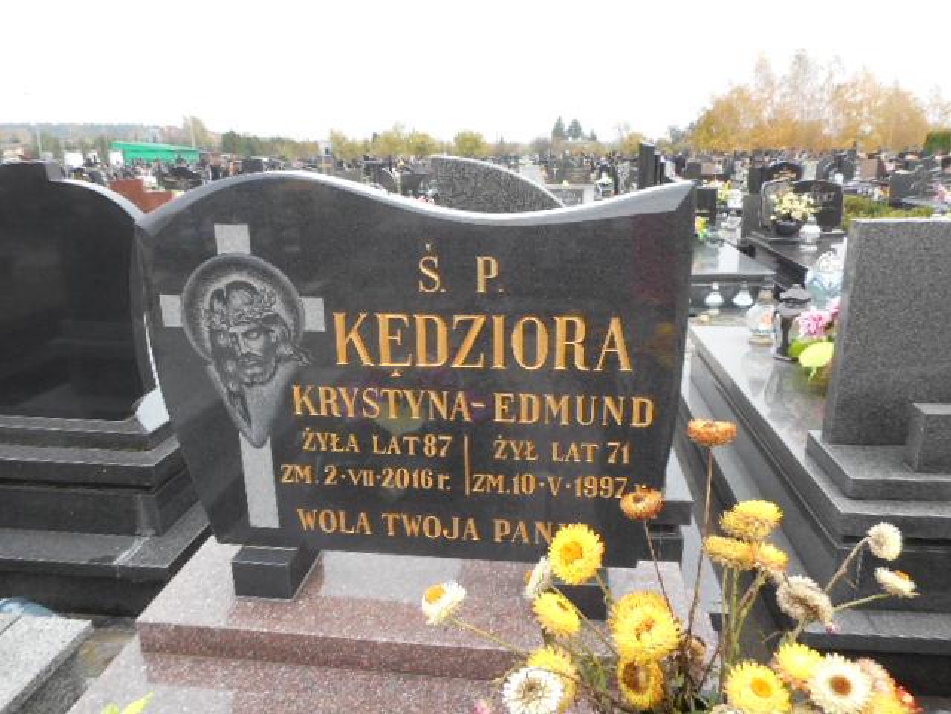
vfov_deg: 54.9
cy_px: 357
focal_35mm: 25
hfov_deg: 69.4
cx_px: 476
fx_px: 687
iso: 80
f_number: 3.7
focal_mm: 4.5
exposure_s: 1/50
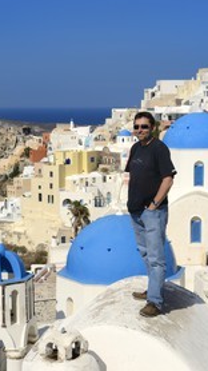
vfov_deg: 27.9
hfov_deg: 15.9
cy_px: 186
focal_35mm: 76
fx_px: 747
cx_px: 109
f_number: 10
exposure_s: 1/320
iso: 100
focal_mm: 48
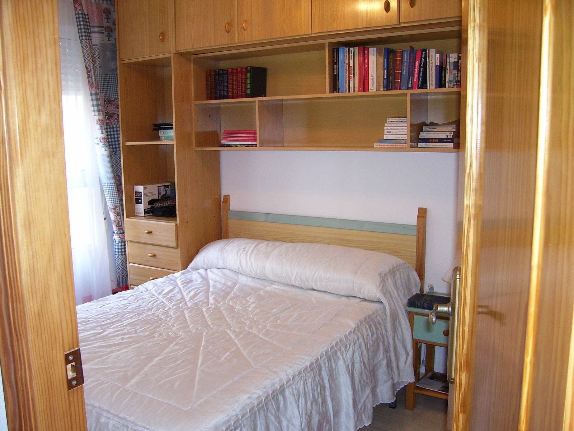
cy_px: 216
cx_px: 287
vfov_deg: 41.8
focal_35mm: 34
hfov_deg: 54.0
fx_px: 564
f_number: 2.7
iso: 200
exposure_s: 1/60
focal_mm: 5.6
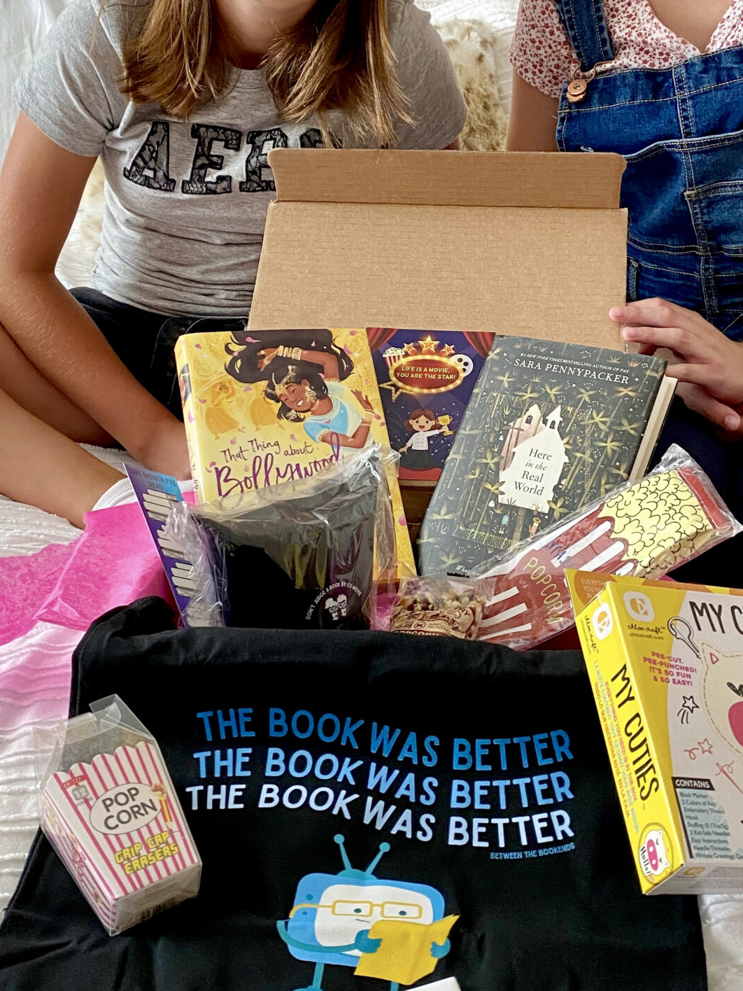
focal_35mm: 47
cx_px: 400
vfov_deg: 40.2
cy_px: 376
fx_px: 1345
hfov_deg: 30.9
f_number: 1.8
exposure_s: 1/82
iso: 125
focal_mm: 4.25
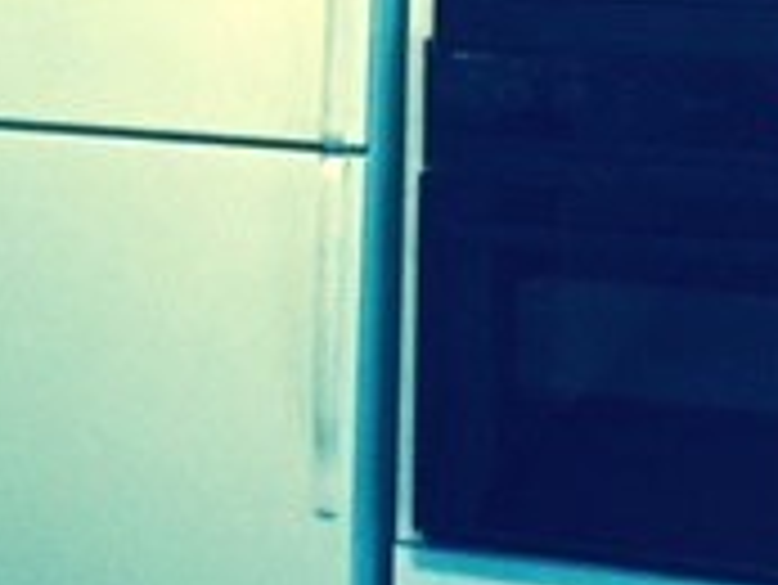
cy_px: 94
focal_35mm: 107
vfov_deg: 13.8
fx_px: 2407
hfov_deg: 18.0
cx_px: 36
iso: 250
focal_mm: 4.15
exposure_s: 1/30
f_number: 2.2
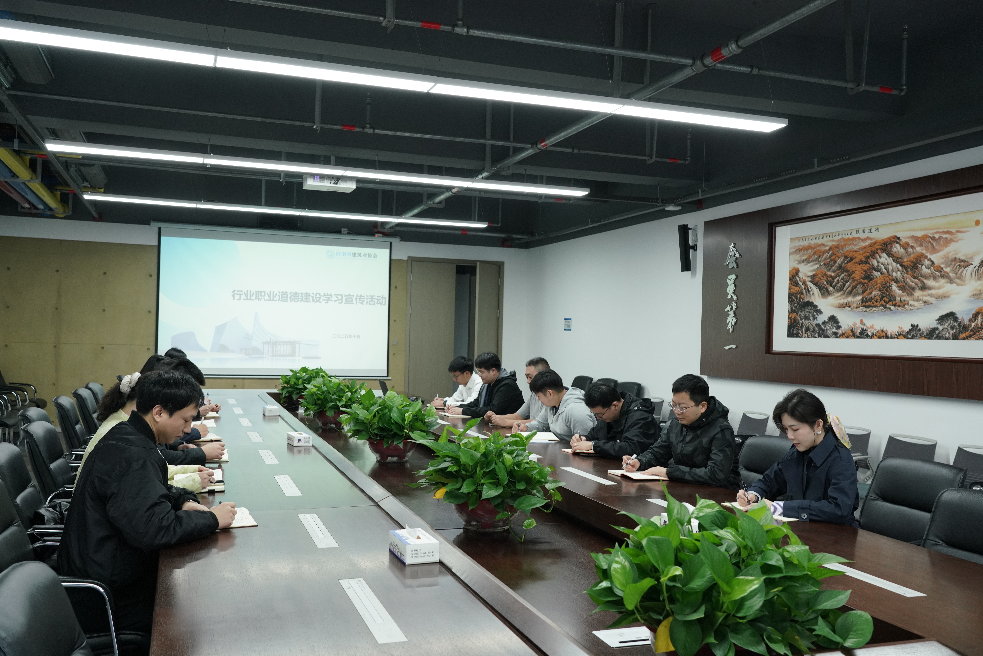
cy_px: 328
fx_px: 847
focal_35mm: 31
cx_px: 492
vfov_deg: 42.3
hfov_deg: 60.3
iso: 1600
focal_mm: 31
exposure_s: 1/80
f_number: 5.6
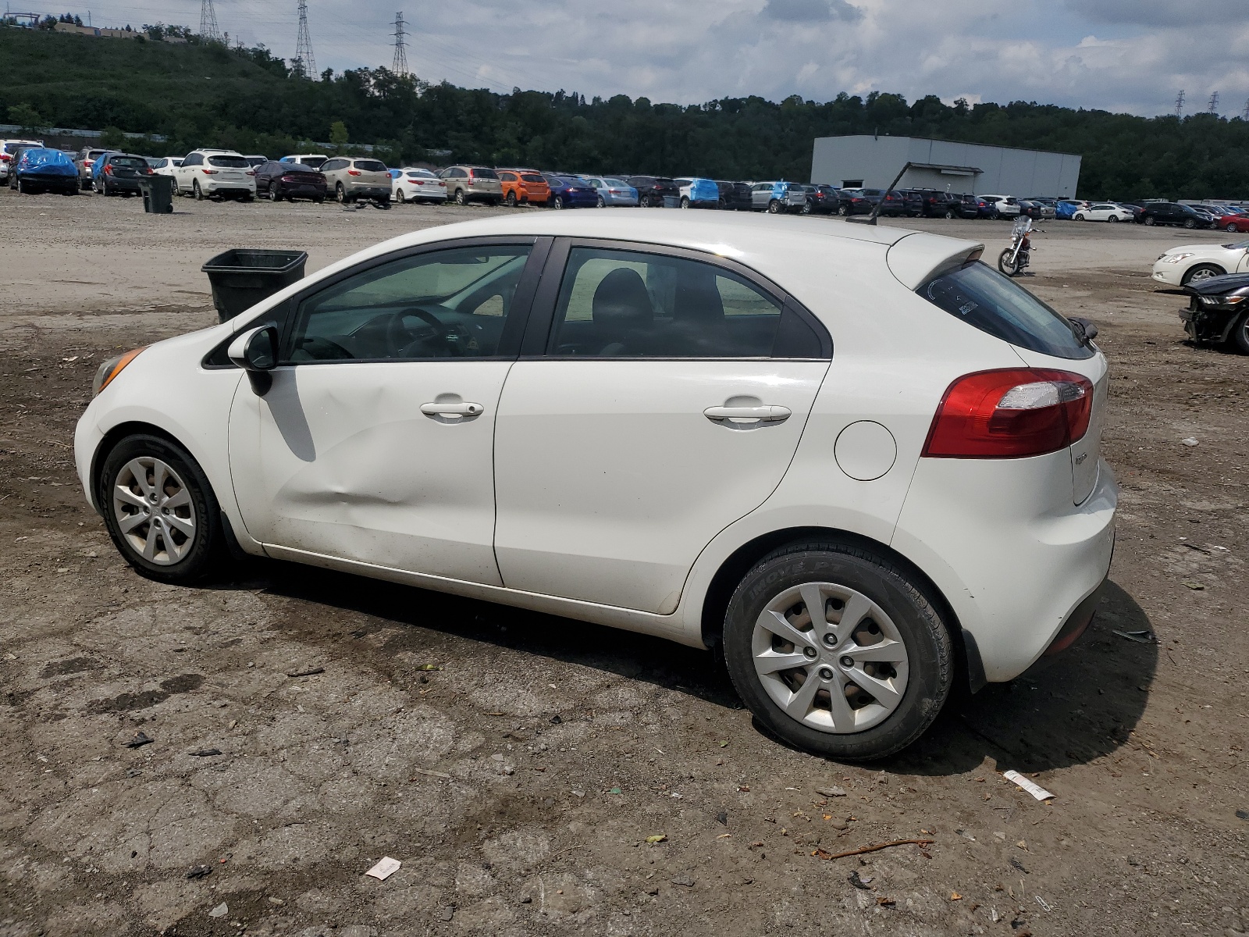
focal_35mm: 26
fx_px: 938
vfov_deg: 53.1
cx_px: 624
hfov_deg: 67.3
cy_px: 468
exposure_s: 1/10000
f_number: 1.5
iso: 50
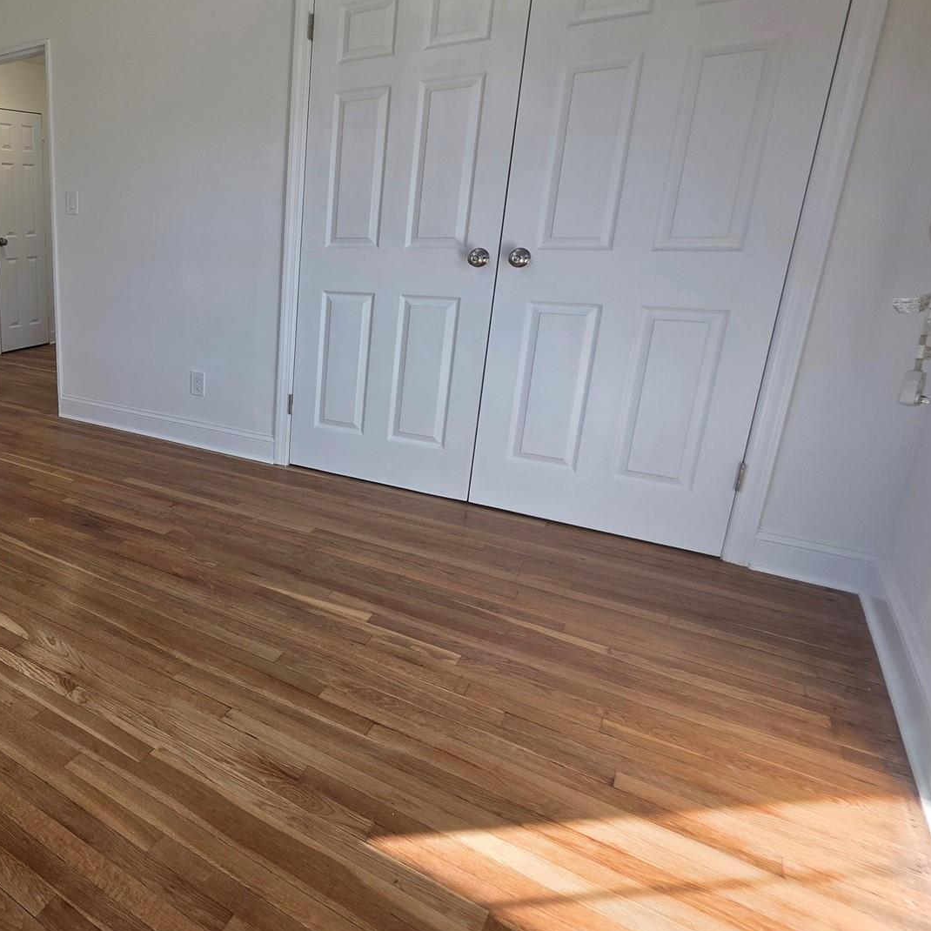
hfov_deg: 58.9
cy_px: 414
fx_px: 669
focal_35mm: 22
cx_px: 85
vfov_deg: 69.4
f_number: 1.9
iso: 64
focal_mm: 2.2
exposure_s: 1/120
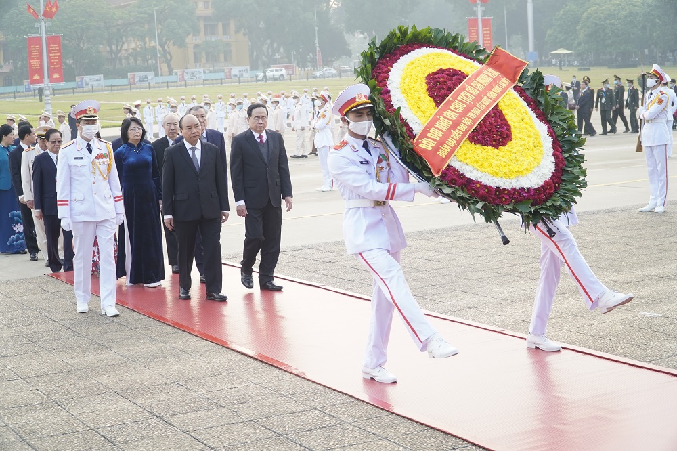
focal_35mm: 60
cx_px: 338
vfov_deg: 22.6
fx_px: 1128
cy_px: 226
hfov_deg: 33.4
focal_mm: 40
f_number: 4
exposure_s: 1/200
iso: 250
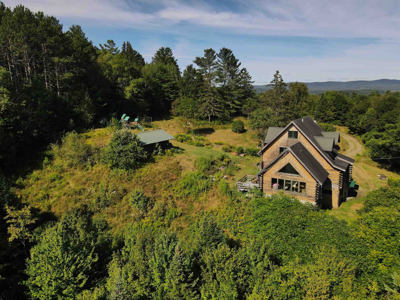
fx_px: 277
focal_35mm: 24
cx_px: 200
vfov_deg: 56.8
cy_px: 150
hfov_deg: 71.6
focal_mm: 4.5
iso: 100
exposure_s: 1/100
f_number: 2.8
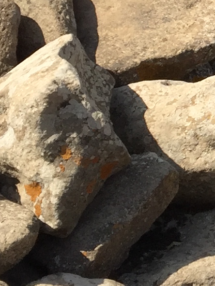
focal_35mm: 160
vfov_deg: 12.0
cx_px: 542
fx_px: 1325
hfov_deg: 8.4
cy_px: -93
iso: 32
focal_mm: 4.15
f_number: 2.2
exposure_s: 1/1799
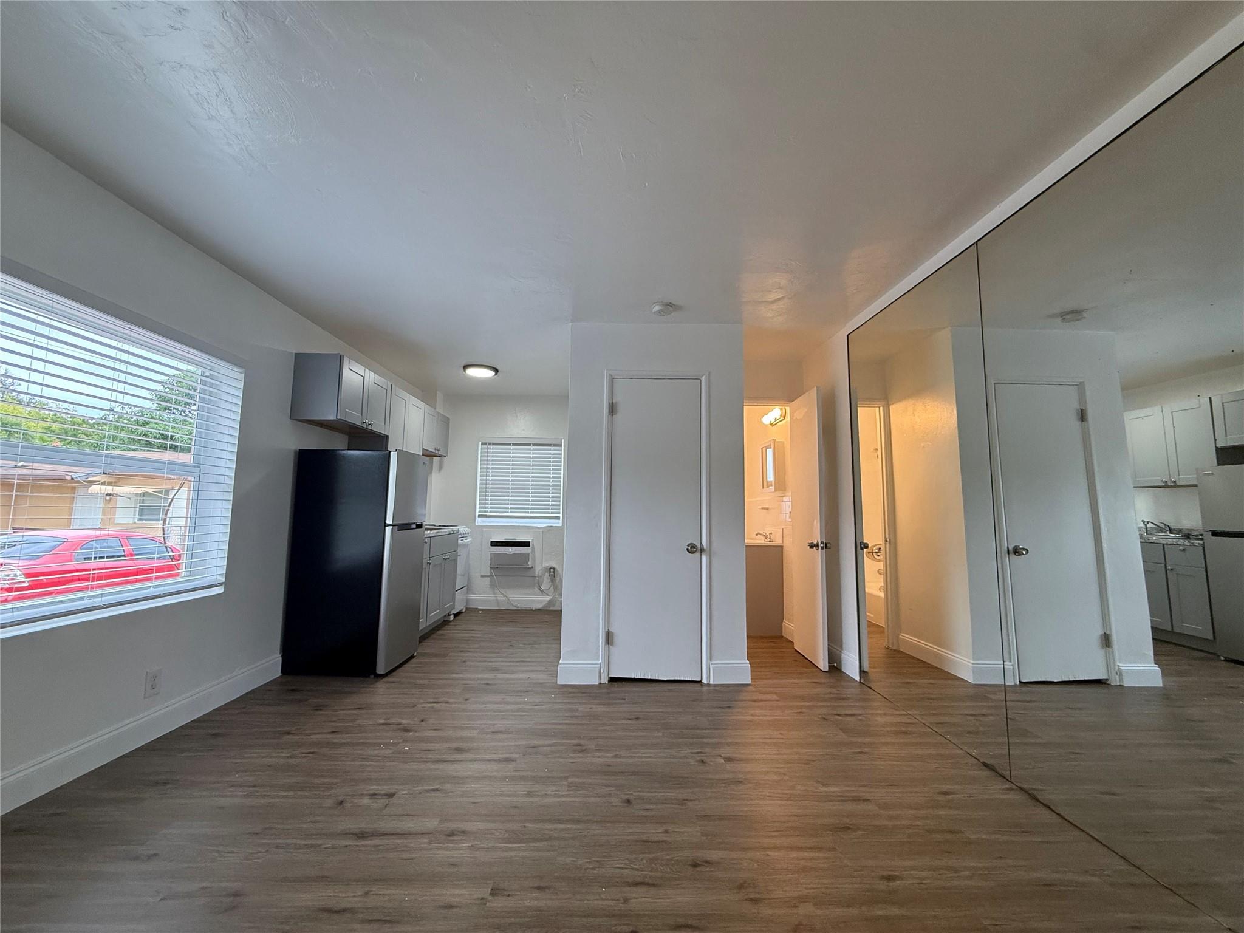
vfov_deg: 85.7
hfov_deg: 102.1
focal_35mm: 14
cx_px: 622
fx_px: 503
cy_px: 466
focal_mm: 2.22
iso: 200
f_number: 2.2
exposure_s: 1/120
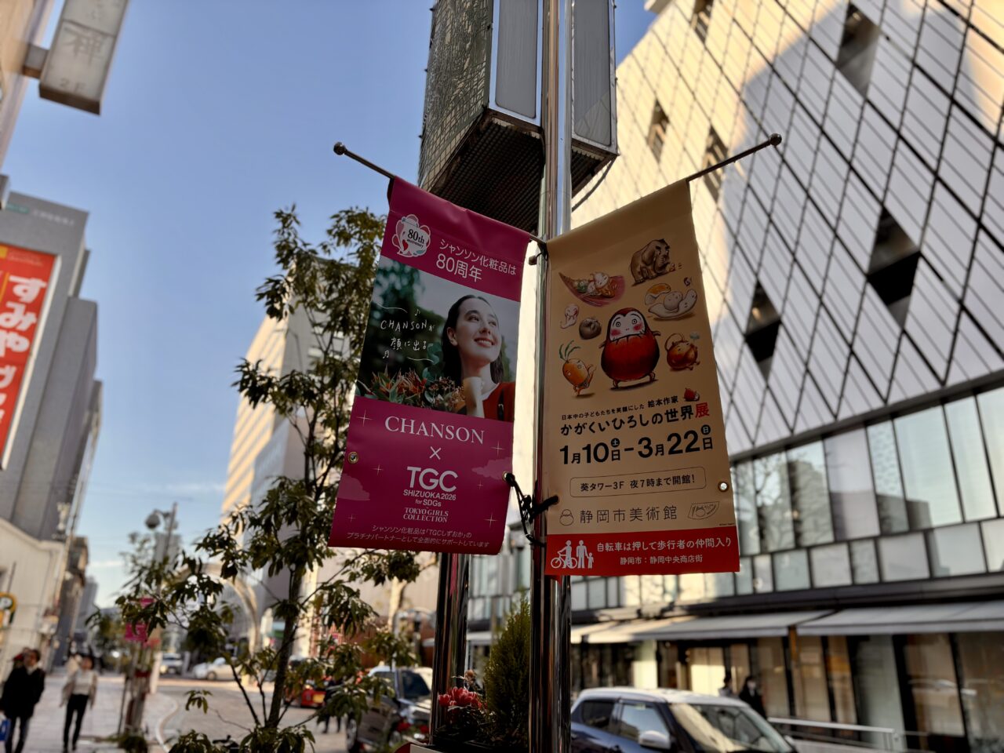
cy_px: 376
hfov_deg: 67.3
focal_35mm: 26
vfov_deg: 53.1
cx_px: 502
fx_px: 754
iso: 50
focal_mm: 5.96
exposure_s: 1/935
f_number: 1.6
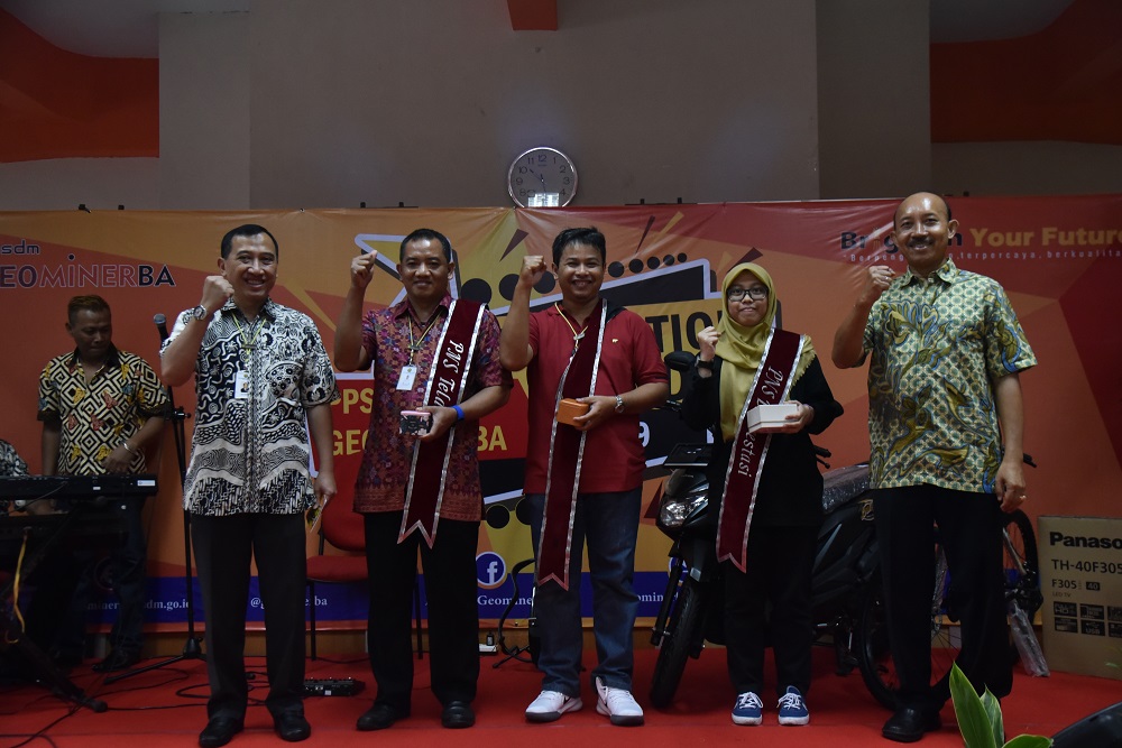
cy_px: 374
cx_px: 561
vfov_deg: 35.1
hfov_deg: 50.7
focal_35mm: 38
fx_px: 1184
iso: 3200
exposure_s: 1/80
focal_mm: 38
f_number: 5.6
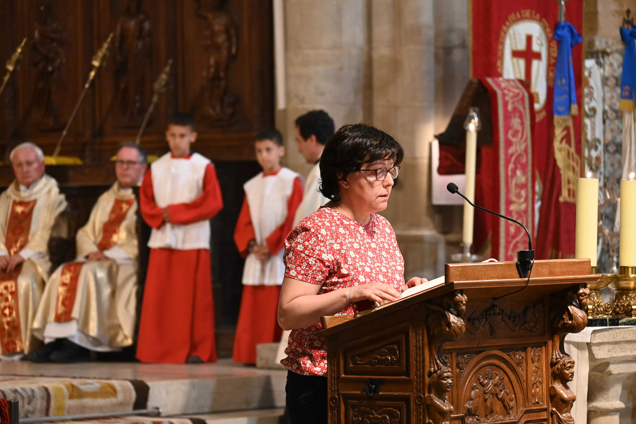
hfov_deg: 9.8
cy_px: 212
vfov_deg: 6.5
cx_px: 318
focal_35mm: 210
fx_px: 3710
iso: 3200
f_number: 5.3
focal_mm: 140
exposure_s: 1/80
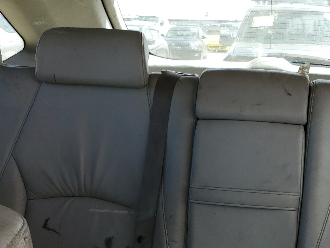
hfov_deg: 38.3
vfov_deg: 28.9
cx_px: 228
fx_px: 467
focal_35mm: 49
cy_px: 208
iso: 50
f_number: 1.5
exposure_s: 1/217
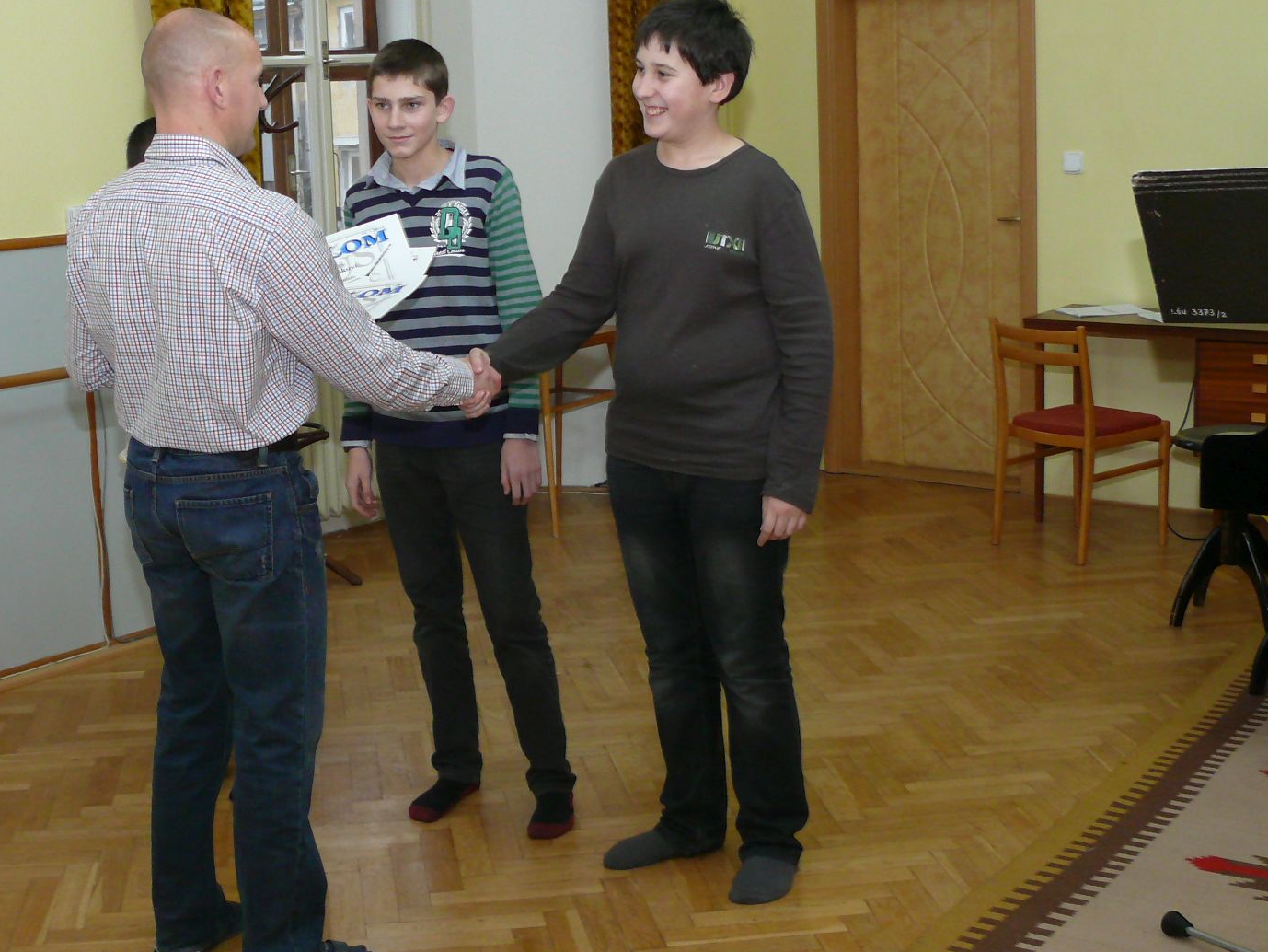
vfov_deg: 28.0
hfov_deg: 36.6
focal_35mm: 52
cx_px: 491
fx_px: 1905
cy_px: 428
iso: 200
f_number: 2.8
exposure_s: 1/30
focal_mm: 7.4
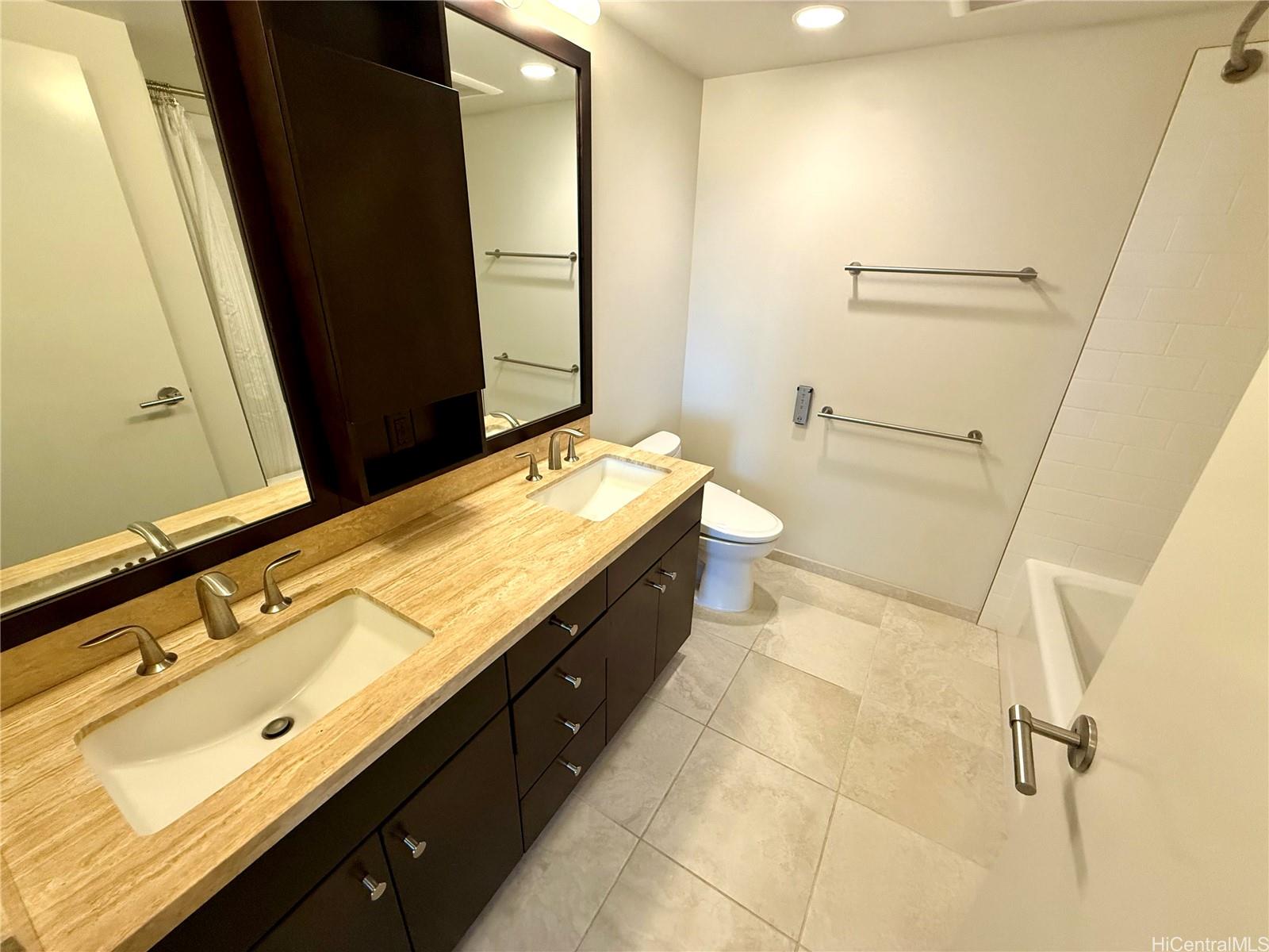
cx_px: 634
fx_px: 513
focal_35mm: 14
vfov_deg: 85.7
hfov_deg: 102.1
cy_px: 476
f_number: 2.2
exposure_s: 1/120
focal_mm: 2.22
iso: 250
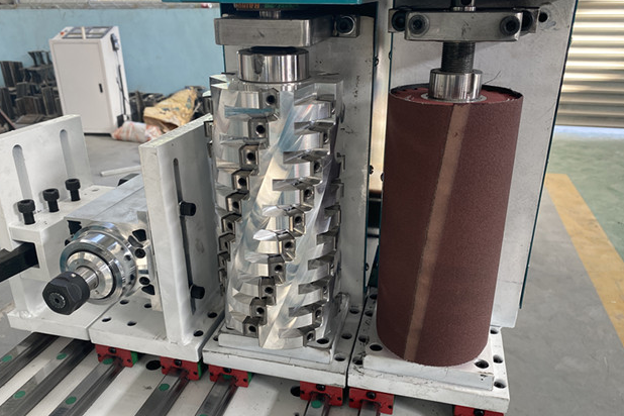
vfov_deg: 46.4
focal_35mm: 28
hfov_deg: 65.5
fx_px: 485
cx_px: 308
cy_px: 214
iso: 100
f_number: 1.8
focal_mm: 4.25
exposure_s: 1/121
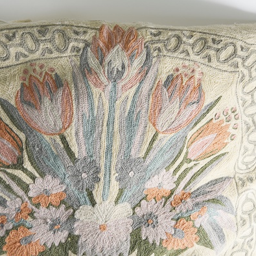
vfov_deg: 27.7
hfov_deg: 27.6
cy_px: 129
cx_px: 100
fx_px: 519
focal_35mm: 62
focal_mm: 32
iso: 200
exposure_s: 1/125
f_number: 5.6
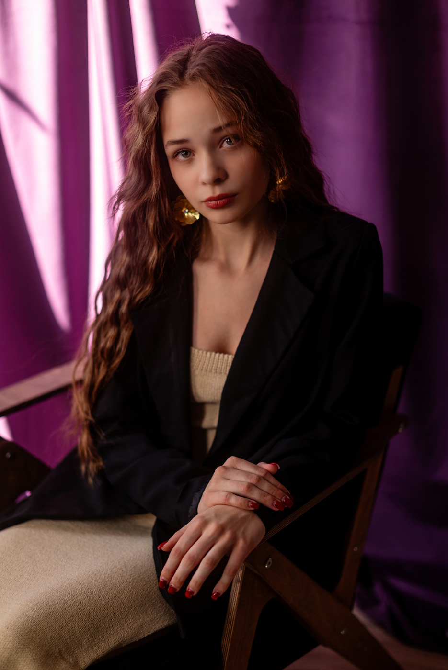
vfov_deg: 39.6
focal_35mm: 50
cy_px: 335
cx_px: 224
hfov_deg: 27.0
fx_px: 932
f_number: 2
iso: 100
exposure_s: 1/200
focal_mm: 50
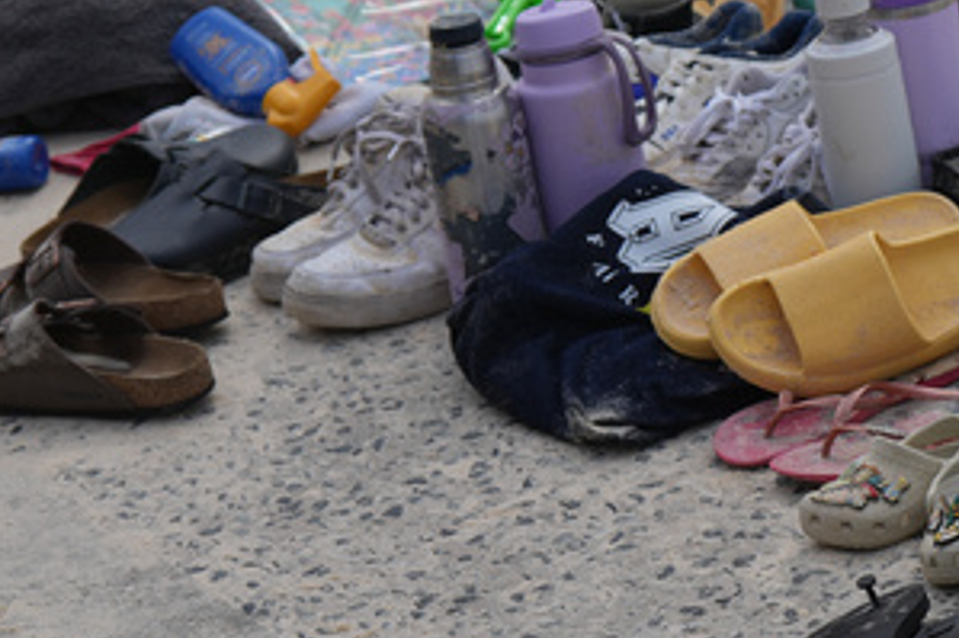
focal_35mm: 240
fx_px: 6390
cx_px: 1373
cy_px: 367
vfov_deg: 5.7
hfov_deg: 8.4
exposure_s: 1/1000
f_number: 4
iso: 100
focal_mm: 70
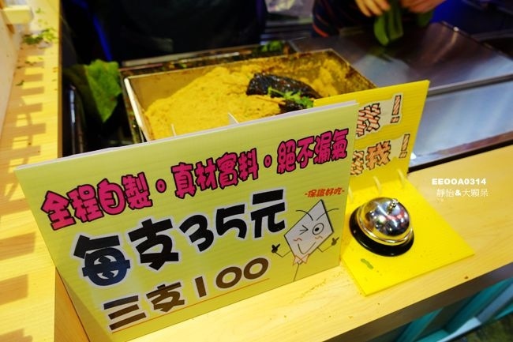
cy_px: 171
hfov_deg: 73.8
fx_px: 342
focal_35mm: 24
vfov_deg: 53.1
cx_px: 256
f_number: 2.2
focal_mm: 8.8
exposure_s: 1/30
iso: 125
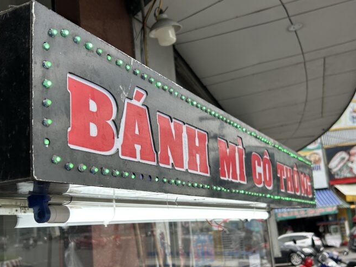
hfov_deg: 45.8
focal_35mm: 41
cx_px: 182
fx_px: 422
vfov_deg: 35.1
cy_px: 154
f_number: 1.5
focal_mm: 5.7
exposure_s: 1/397
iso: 50
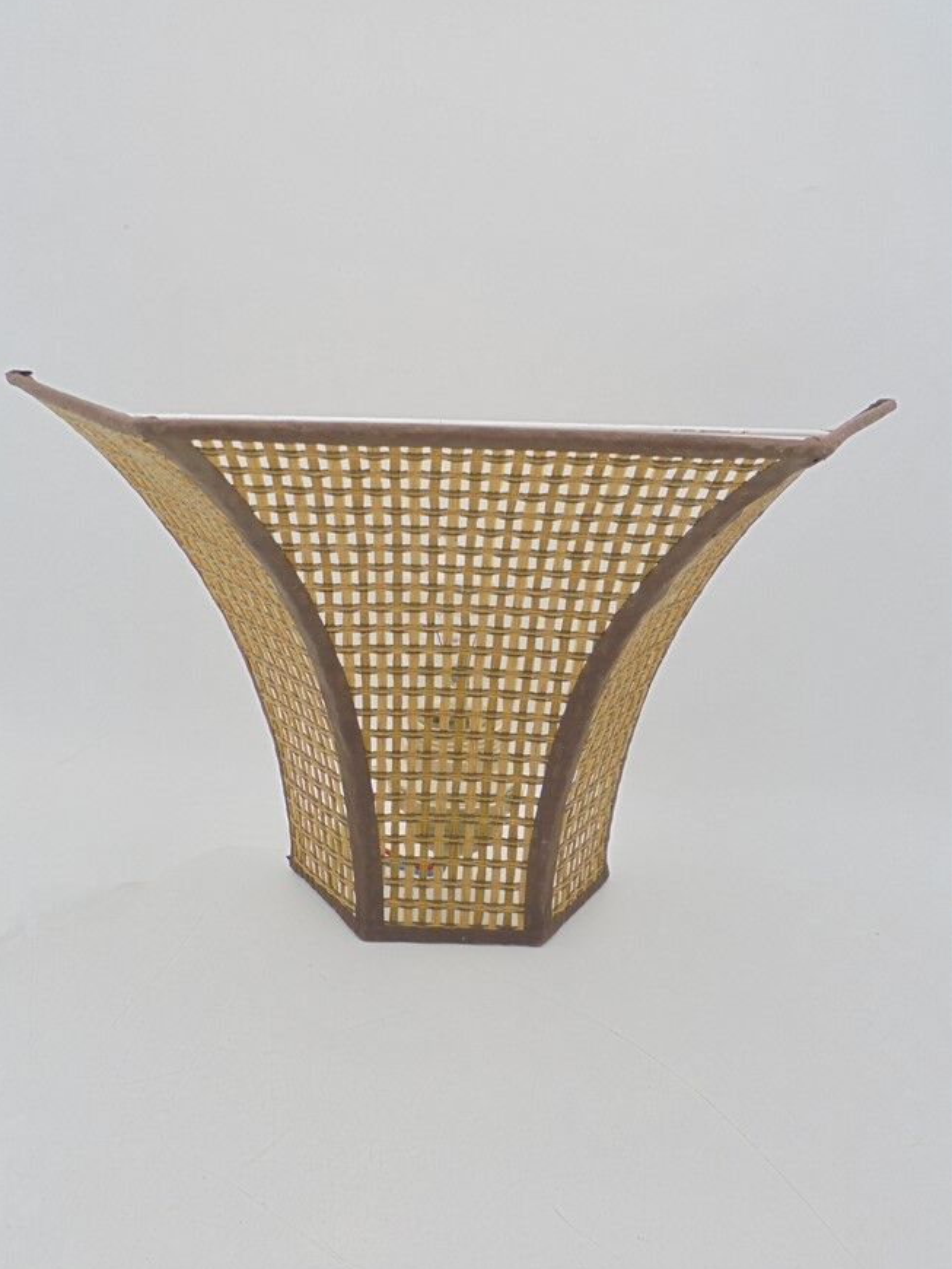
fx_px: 1100
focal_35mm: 30
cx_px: 461
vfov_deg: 60.0
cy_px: 636
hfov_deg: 46.8
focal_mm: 5.3
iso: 100
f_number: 3.7
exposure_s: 1/40
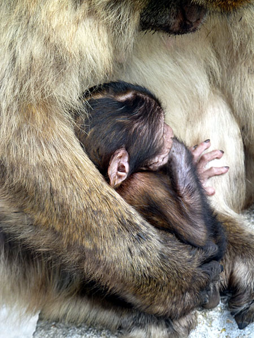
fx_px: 1546
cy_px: 169
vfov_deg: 12.5
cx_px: 127
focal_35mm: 158
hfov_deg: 9.4
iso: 80
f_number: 4.5
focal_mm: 25.9
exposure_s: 1/200
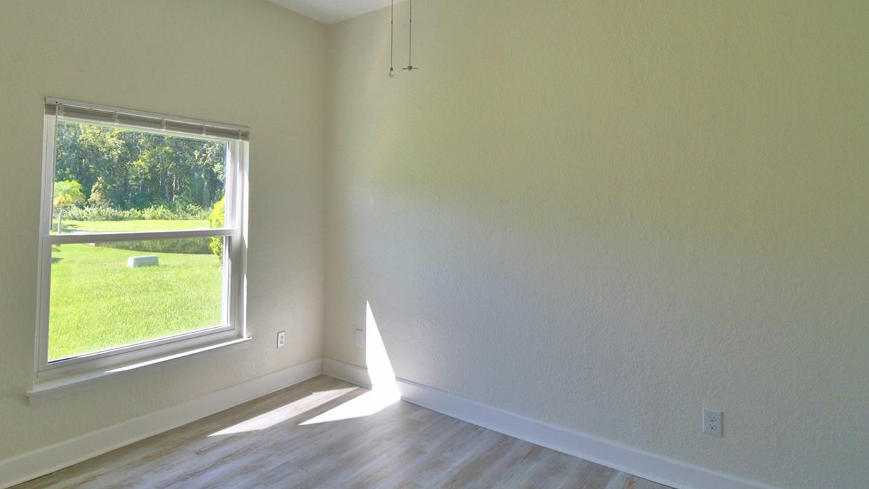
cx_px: 382
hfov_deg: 86.2
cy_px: 185
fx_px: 461
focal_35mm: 20
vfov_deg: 55.3
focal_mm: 10
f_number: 4.5
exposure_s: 1/320
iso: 200
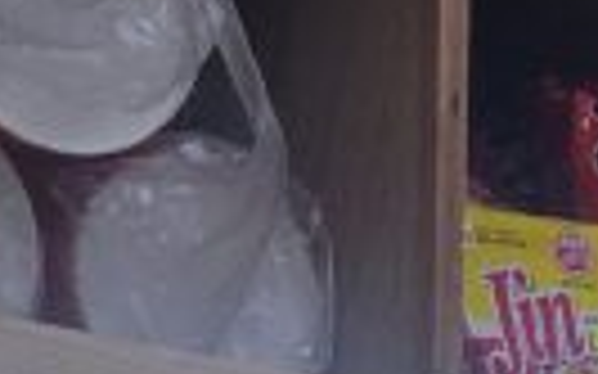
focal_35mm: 159
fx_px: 2590
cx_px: 706
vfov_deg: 7.3
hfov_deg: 12.9
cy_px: 1127
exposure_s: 1/120
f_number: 1.8
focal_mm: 5.4
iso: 100
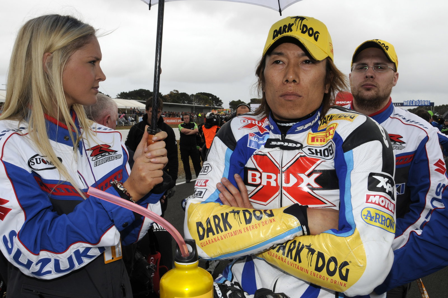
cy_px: 149
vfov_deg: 39.9
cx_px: 224
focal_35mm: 33
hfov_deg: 57.3
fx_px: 410
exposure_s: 1/160
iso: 200
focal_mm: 22
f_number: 14
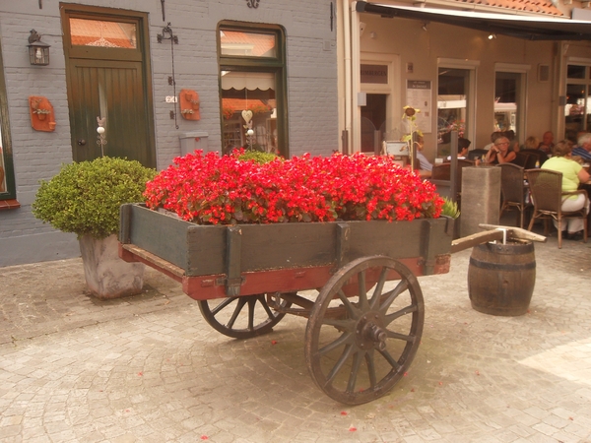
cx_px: 296
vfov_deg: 40.7
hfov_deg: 52.6
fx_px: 598
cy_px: 222
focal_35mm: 35
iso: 80
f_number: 3.5
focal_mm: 6.3
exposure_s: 1/250
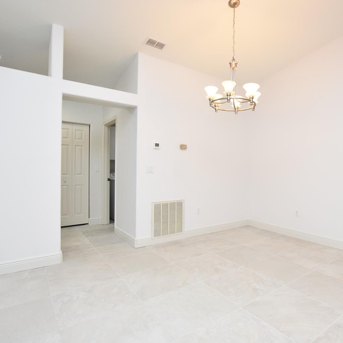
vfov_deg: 74.8
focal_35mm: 20
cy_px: 169
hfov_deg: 72.4
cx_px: 231
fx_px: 224
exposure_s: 1/60
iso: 400
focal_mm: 10
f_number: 4
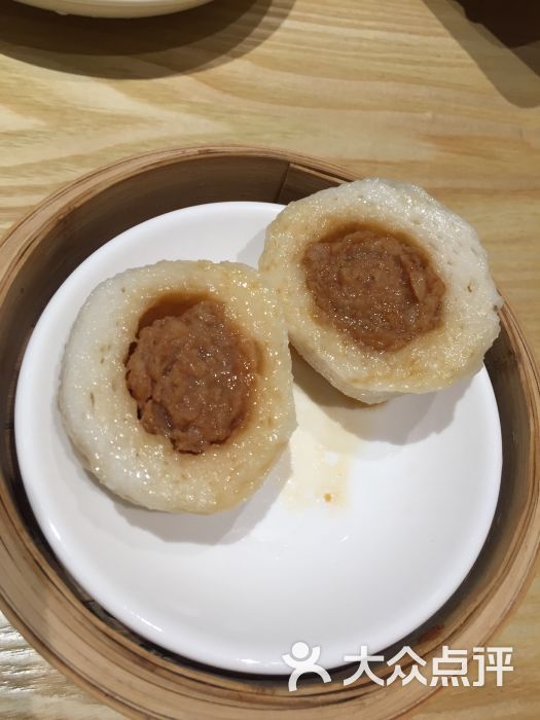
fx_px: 603
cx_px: 270
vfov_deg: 61.7
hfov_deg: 48.2
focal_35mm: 29
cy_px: 360
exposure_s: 1/33
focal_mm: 4.15
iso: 32
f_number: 2.2
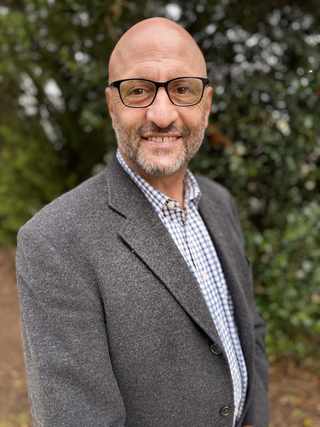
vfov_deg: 71.6
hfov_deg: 56.8
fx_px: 296
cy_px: 214
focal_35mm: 24
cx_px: 160
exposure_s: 1/345
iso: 80
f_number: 1.78
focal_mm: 6.76
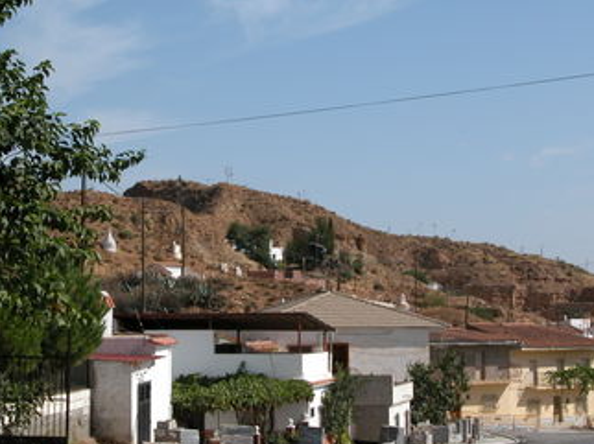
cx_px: 264
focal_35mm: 92
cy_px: 216
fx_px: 1578
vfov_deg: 16.0
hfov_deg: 21.3
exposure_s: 1/370
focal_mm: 18.8
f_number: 7.5
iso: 100
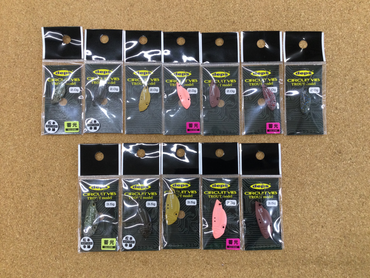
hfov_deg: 58.4
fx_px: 331
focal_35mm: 31
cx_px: 185
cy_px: 139
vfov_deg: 45.4
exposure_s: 1/30
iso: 32
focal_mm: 3.3
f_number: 2.4
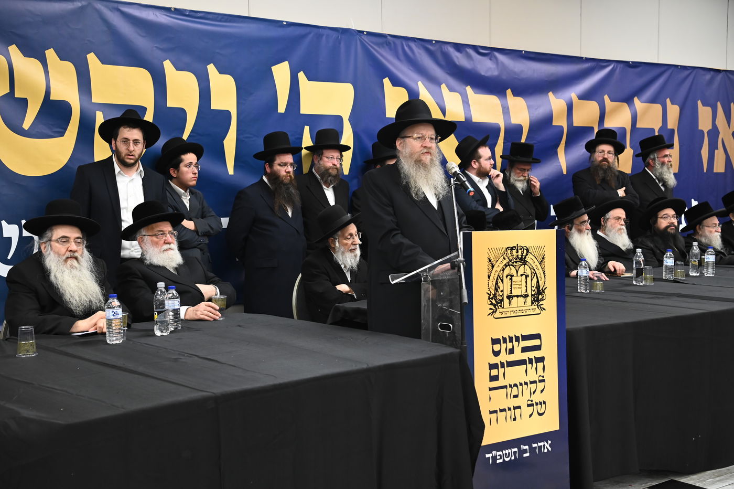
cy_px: 244
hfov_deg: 41.1
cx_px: 367
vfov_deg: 28.0
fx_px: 978
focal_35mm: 48
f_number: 5.6
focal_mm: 48
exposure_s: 1/160
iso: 2000
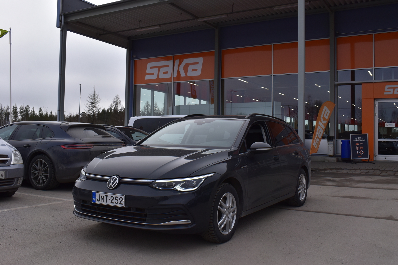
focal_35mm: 36
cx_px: 199
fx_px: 398
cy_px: 132
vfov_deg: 36.9
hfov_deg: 53.1
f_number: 11
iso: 400
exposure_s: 1/500
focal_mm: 24
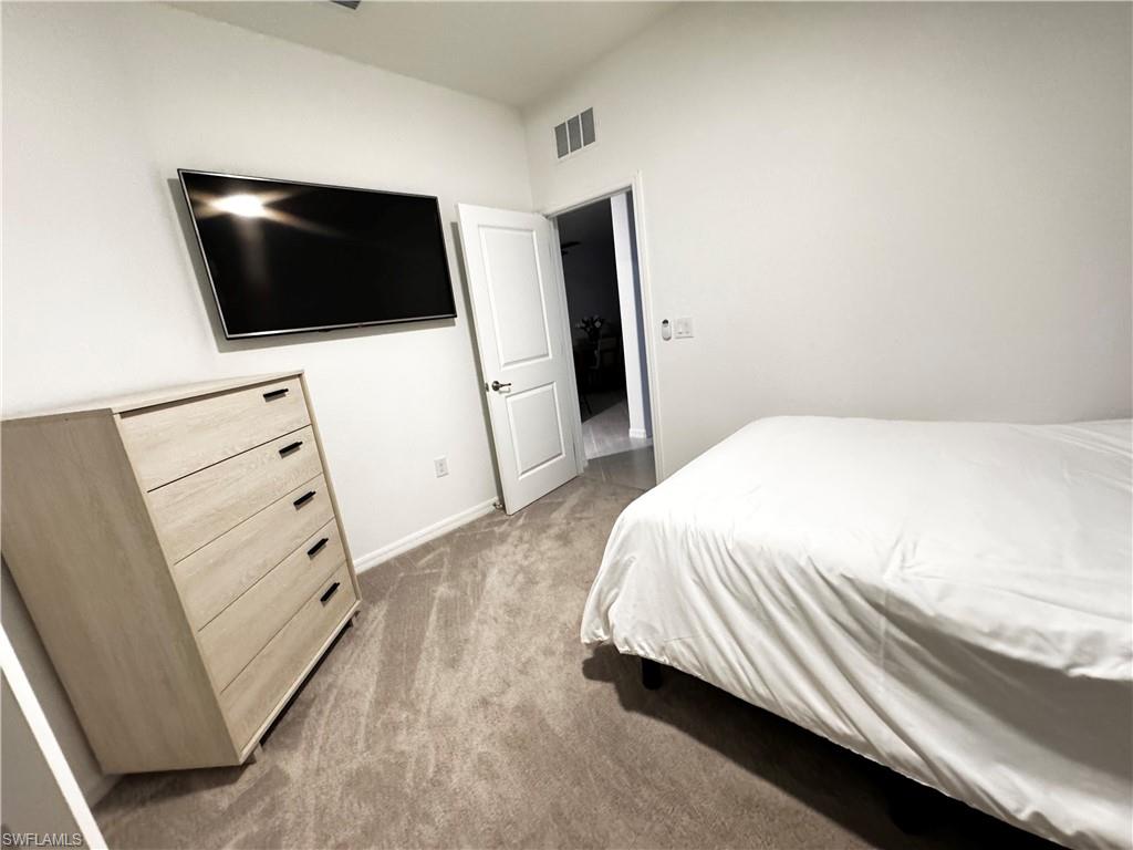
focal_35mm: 14
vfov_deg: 85.7
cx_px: 566
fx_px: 458
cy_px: 425
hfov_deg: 102.1
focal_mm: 2.22
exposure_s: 1/60
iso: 1000
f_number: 2.2
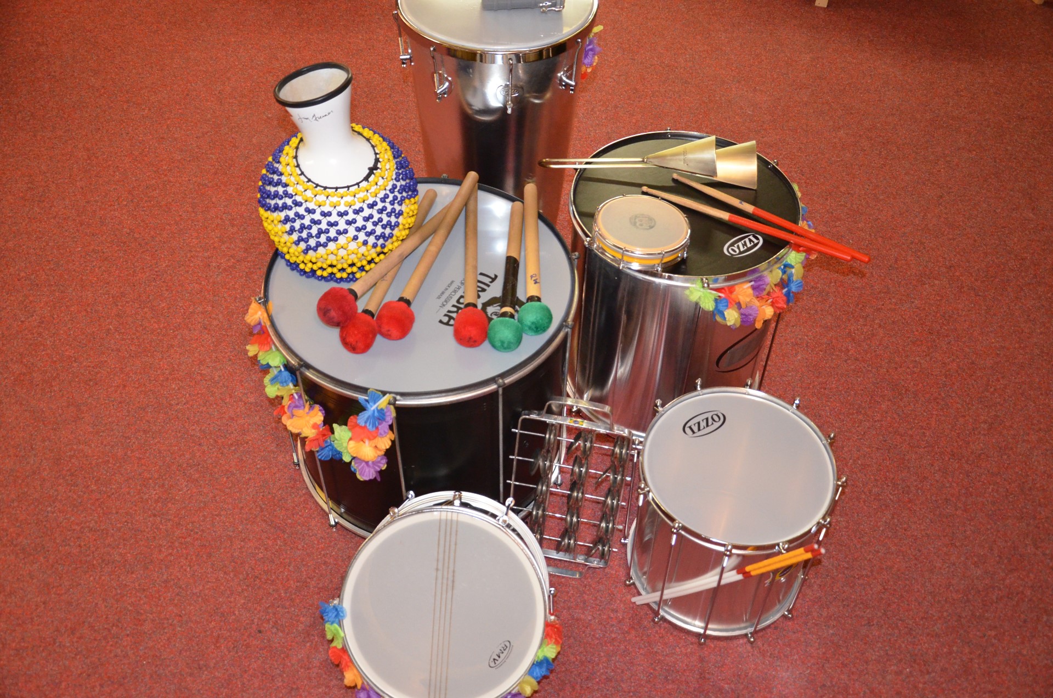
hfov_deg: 53.2
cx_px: 526
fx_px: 1051
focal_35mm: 36
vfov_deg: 36.7
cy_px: 349
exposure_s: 1/60
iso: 2500
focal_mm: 24
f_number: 3.8
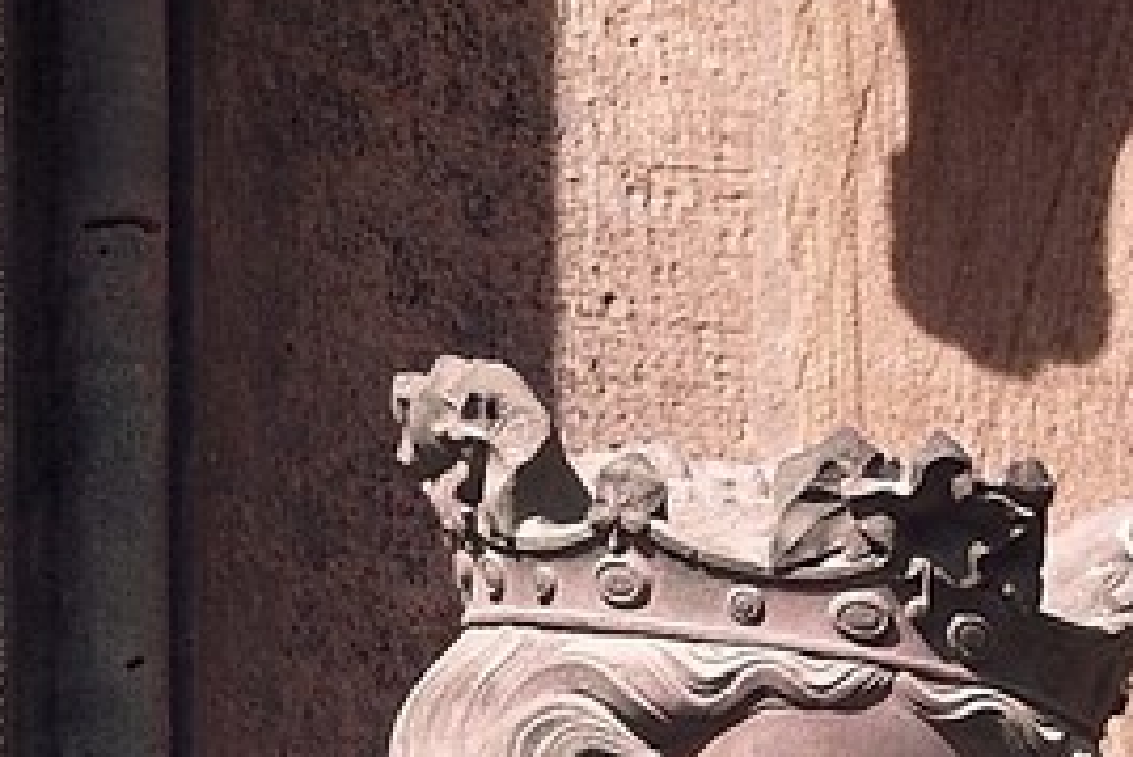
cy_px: 3343
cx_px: -1078
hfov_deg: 1.7
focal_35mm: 1208
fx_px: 38037
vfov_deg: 1.1
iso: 200
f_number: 9
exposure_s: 1/250
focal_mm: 135
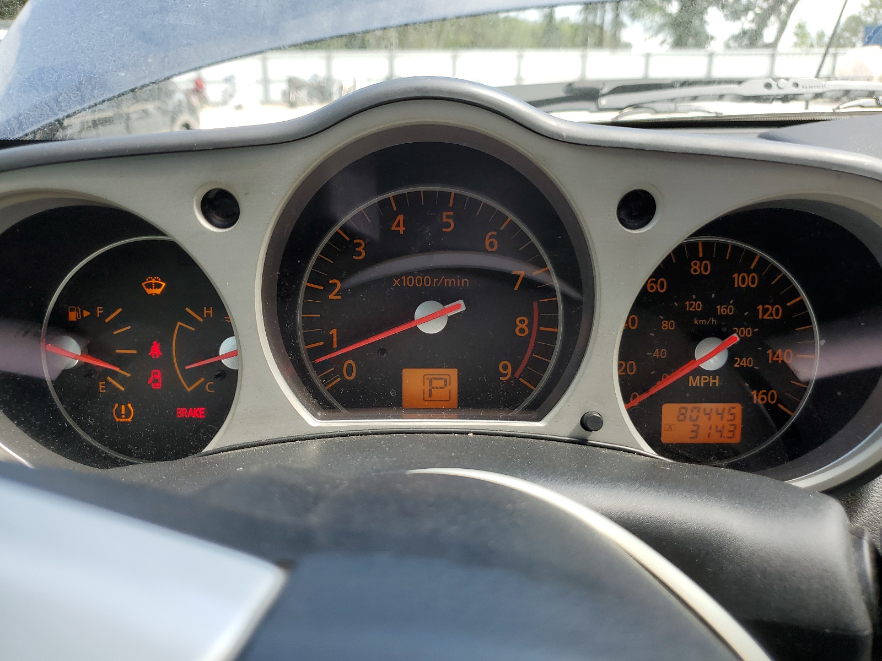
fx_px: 662
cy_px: 330
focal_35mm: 26
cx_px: 441
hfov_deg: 67.3
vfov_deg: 53.1
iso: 50
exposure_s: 1/435
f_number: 1.5
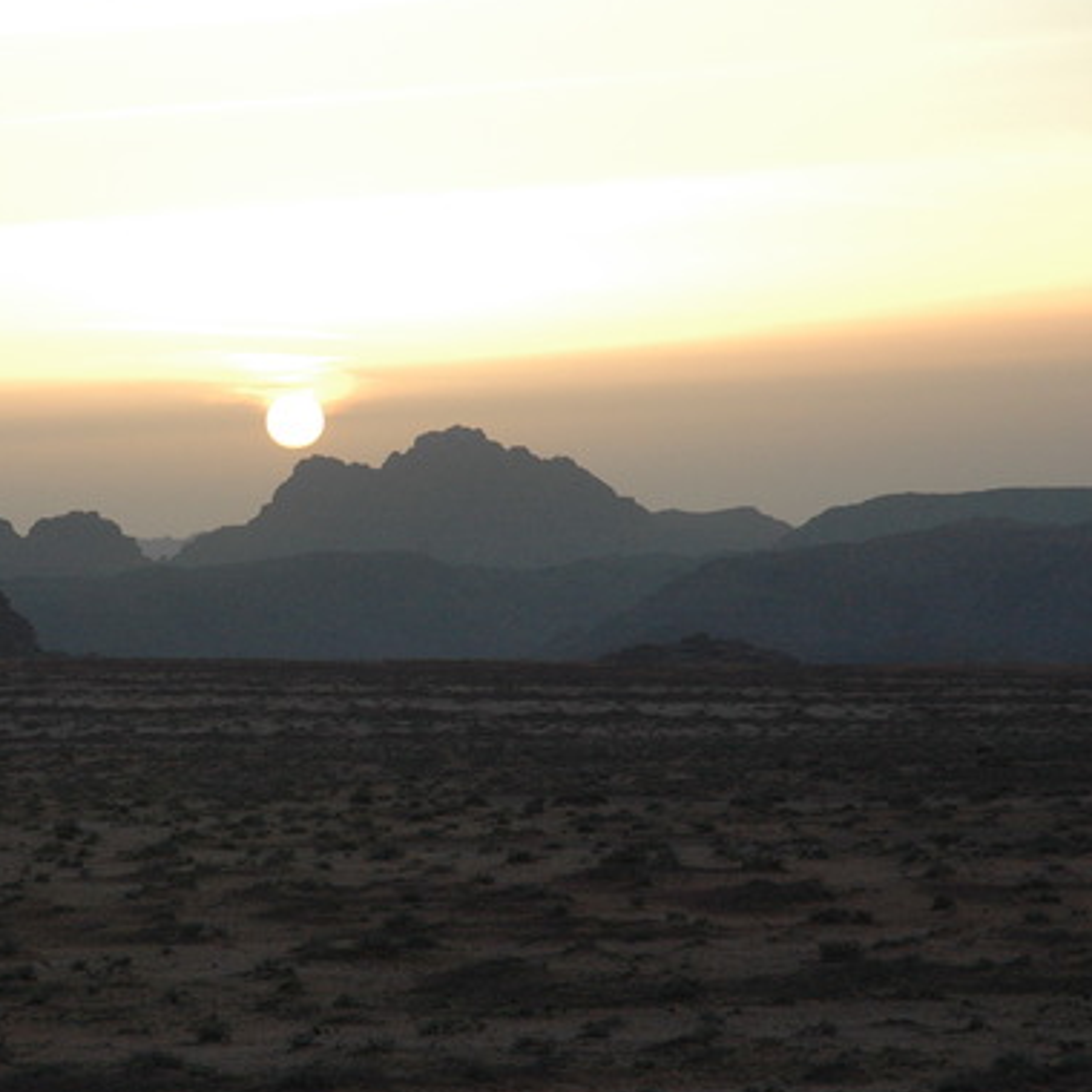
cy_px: 582
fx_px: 6032
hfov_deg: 10.3
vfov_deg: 10.3
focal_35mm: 169
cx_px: 244
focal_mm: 70
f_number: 9
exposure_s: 1/320
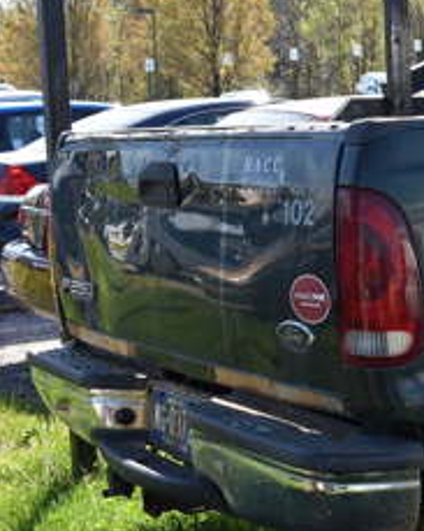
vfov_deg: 25.3
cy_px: 197
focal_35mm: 75
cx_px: 667
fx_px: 1177
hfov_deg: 17.9
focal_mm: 20
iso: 200
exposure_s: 1/250
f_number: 8
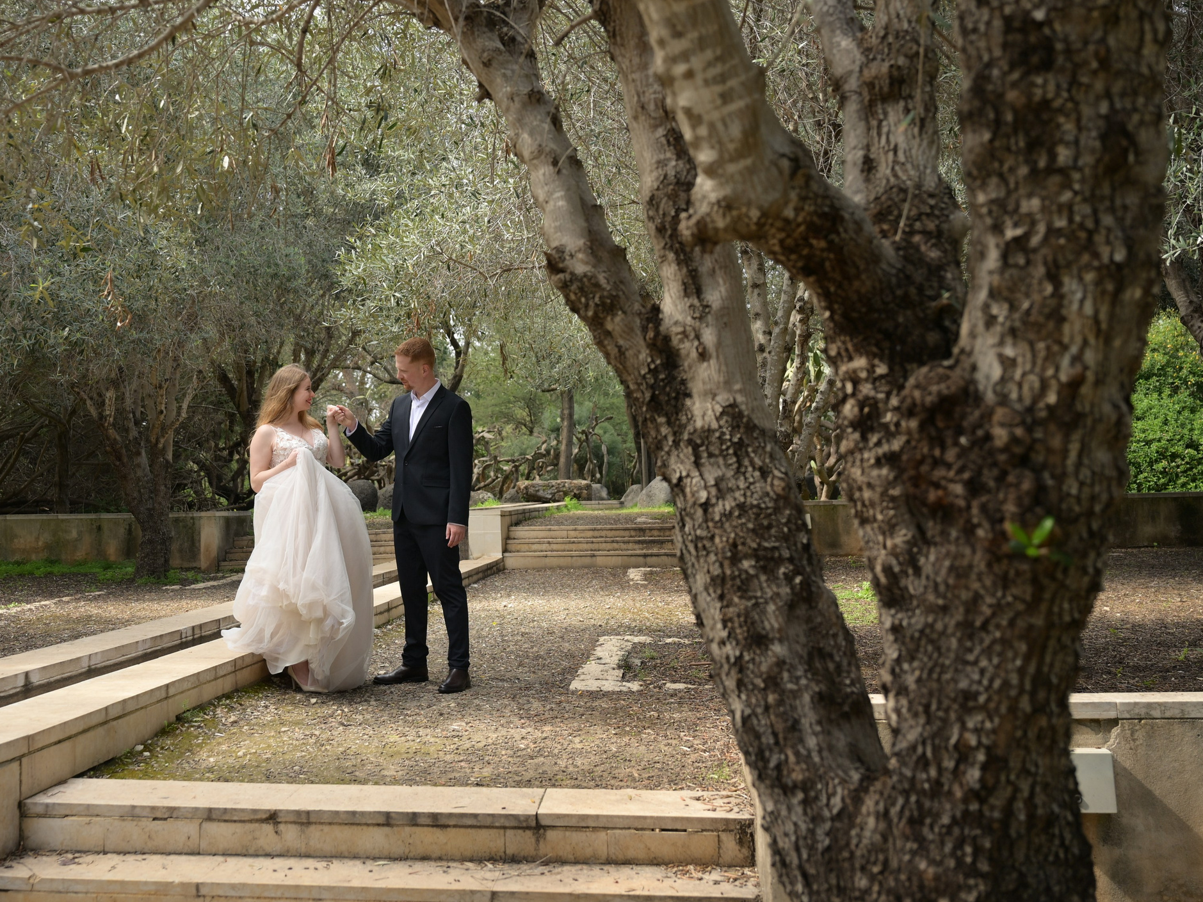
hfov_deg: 48.7
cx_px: 483
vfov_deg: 37.6
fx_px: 1321
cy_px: 380
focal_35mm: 38
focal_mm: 29
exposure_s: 1/320
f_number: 3.5
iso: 125
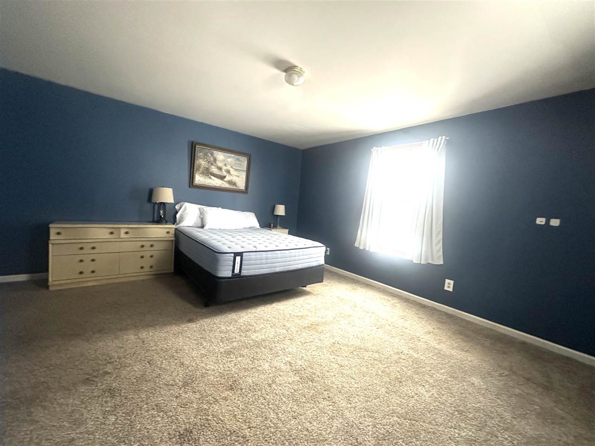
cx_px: 298
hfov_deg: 102.1
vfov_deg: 85.7
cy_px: 223
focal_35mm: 14
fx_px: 241
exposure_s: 1/60
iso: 800
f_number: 2.2
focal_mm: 2.22
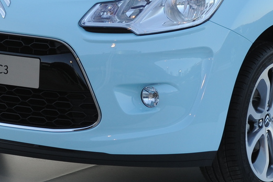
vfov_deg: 6.3
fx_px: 1630
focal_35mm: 215
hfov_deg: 9.6
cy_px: -109
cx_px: 118
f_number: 7.1
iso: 400
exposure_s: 1/200
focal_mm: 56
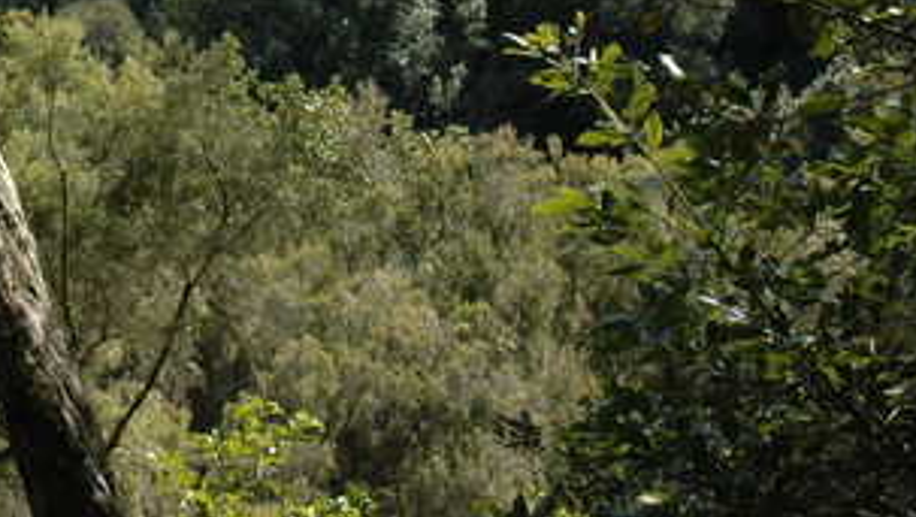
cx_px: 106
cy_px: 11
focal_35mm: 93
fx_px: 2267
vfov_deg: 12.9
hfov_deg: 22.3
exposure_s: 1/320
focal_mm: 25
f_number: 10
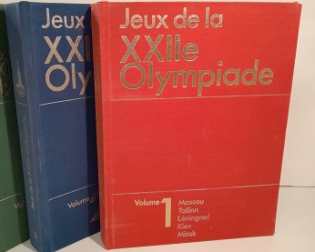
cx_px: 123
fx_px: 308
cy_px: 121
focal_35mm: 33
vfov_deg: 44.6
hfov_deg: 53.7
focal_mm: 3.98
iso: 200
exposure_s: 1/50
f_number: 1.8
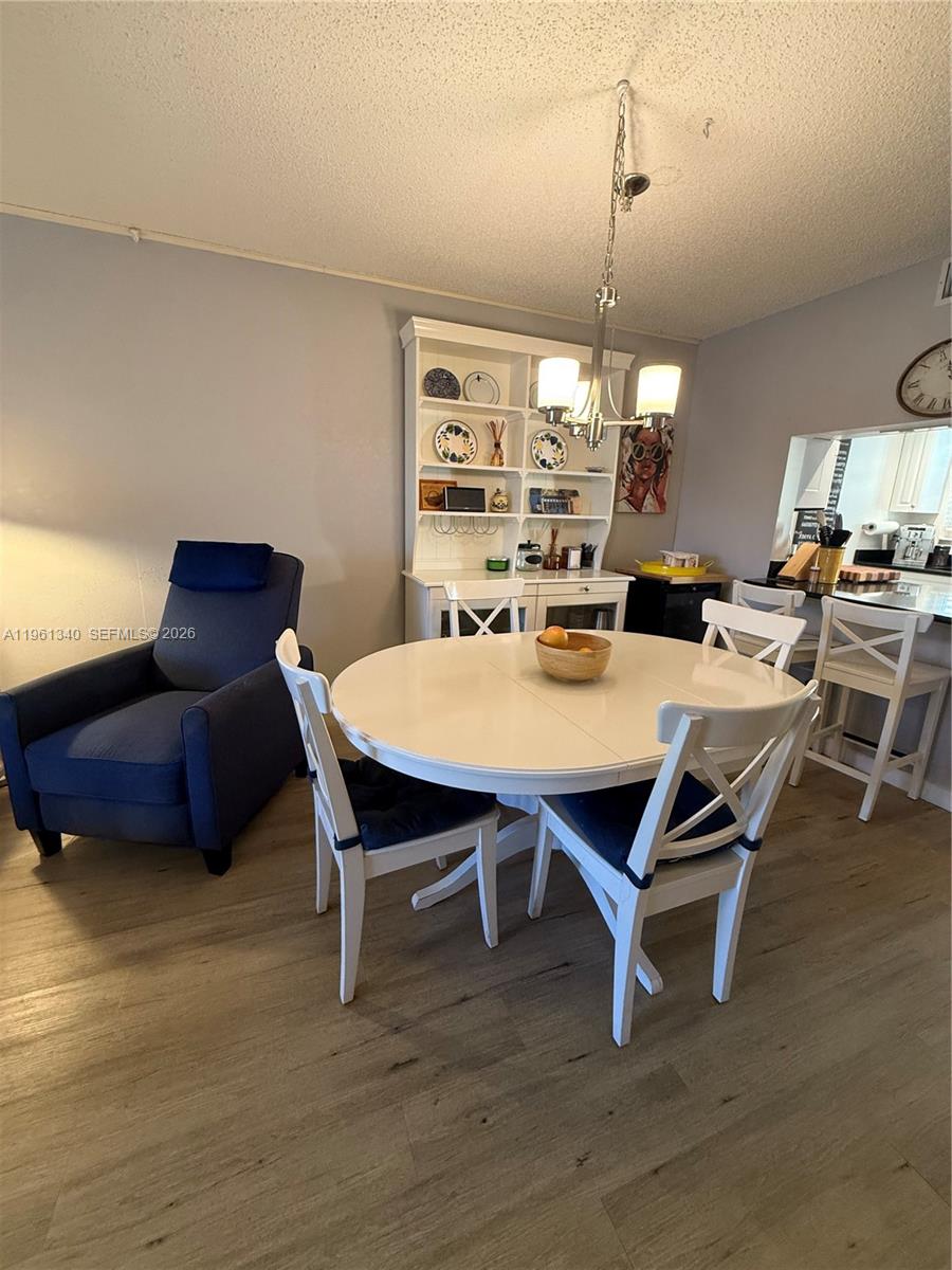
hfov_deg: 85.7
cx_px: 476
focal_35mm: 14
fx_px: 513
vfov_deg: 102.1
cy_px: 635
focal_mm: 2.22
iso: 320
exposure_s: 1/60
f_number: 2.2
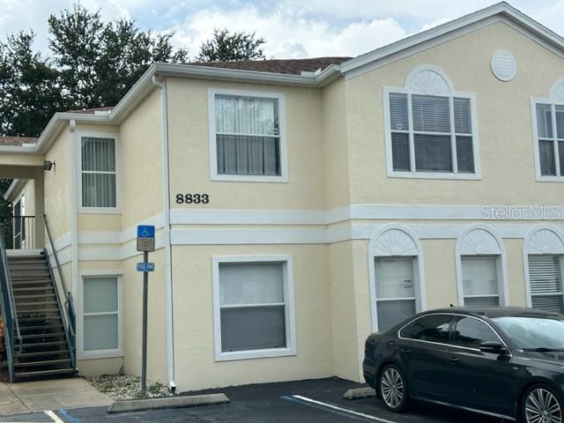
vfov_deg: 30.3
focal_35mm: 48
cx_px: 282
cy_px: 212
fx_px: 782
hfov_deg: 39.7
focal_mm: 6.86
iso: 64
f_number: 1.78
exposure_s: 1/1272
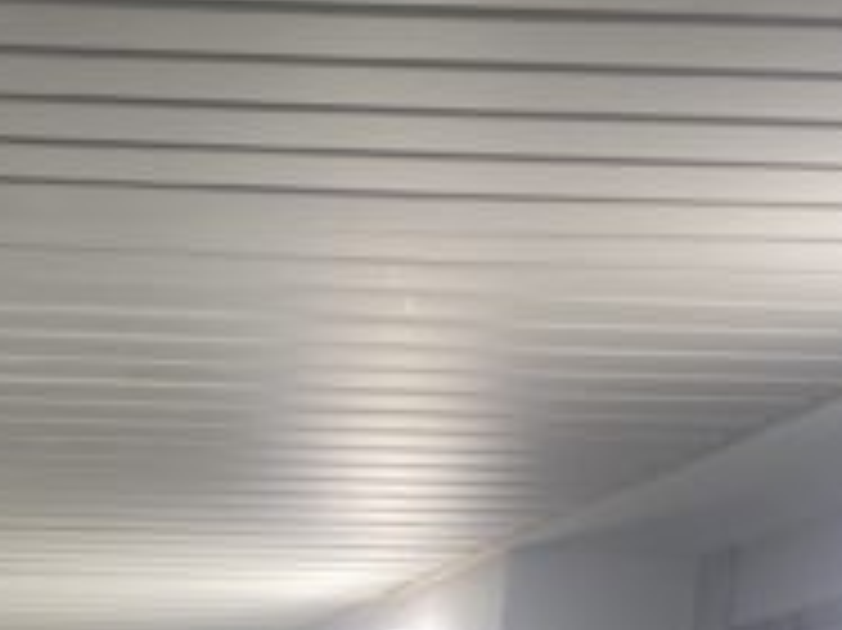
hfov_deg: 16.3
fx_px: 2601
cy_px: 1238
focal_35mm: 107
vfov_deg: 12.3
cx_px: -531
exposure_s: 1/100
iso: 100
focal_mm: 4.25
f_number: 1.8
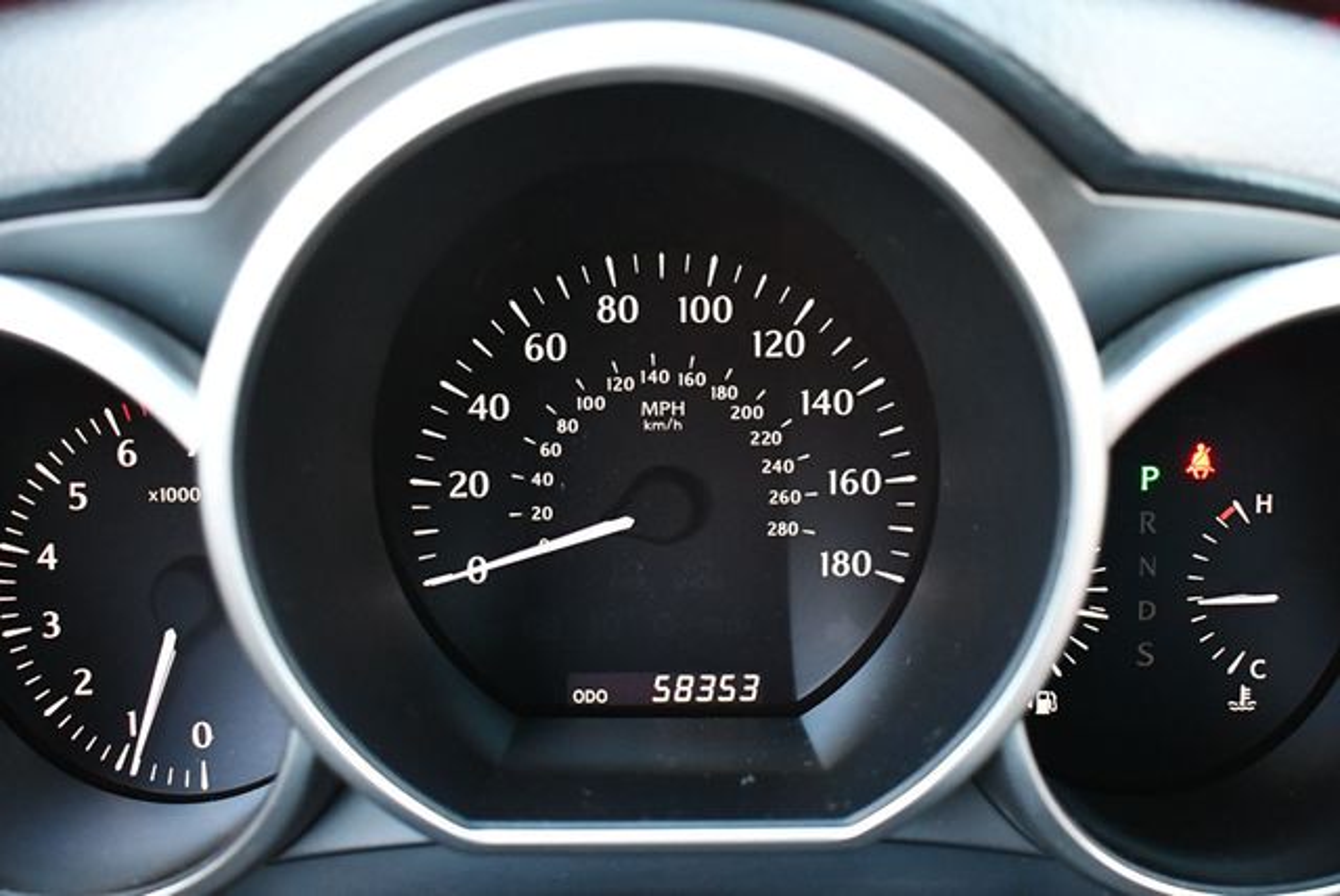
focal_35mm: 44
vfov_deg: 30.6
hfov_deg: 44.5
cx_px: 670
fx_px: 1639
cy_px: 448
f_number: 3.8
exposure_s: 1/80
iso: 3200
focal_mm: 22
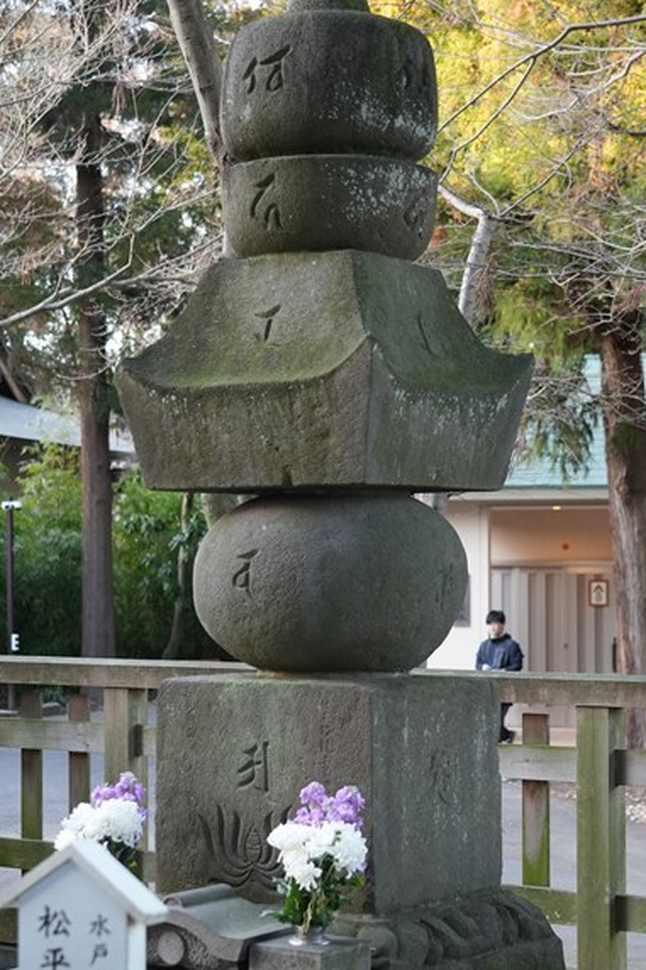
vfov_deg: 26.3
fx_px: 2074
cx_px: 358
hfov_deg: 17.7
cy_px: 514
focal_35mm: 77
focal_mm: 43
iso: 1600
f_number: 4
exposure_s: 1/160
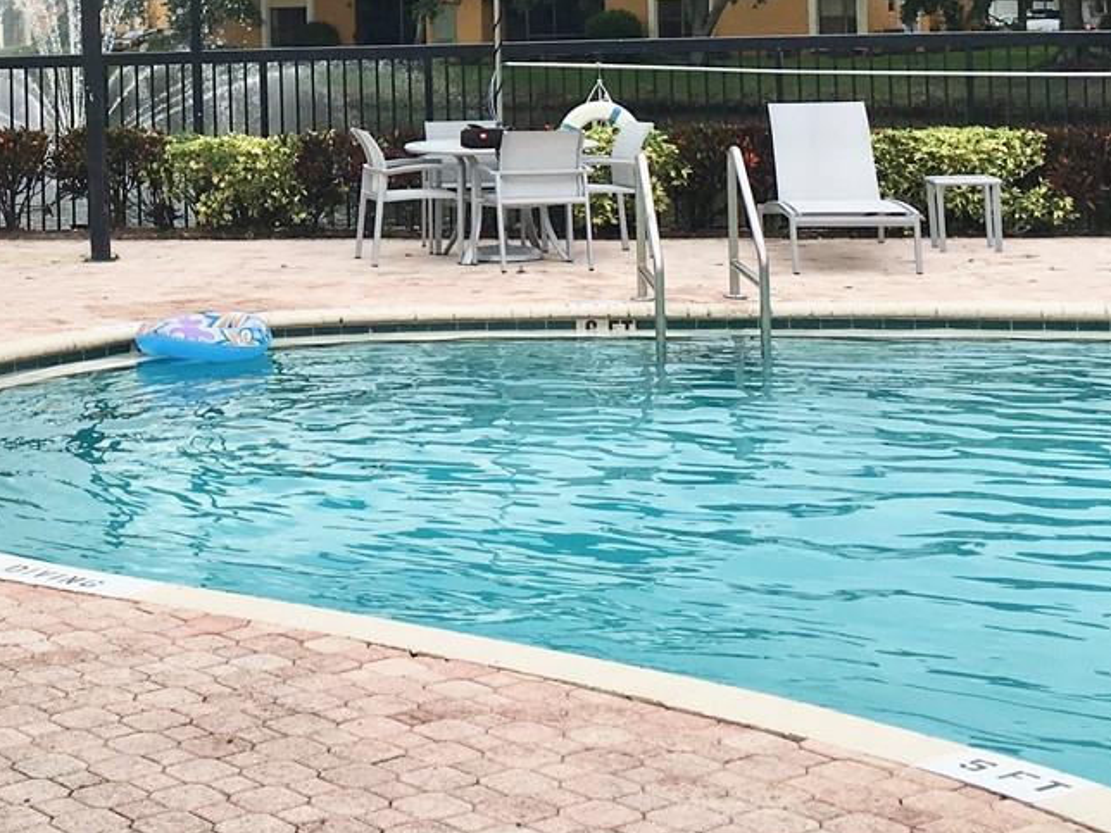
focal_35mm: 72
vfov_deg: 19.8
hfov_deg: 26.1
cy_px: -17
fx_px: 2311
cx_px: 102
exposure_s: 1/905
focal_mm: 4.15
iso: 25
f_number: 2.2
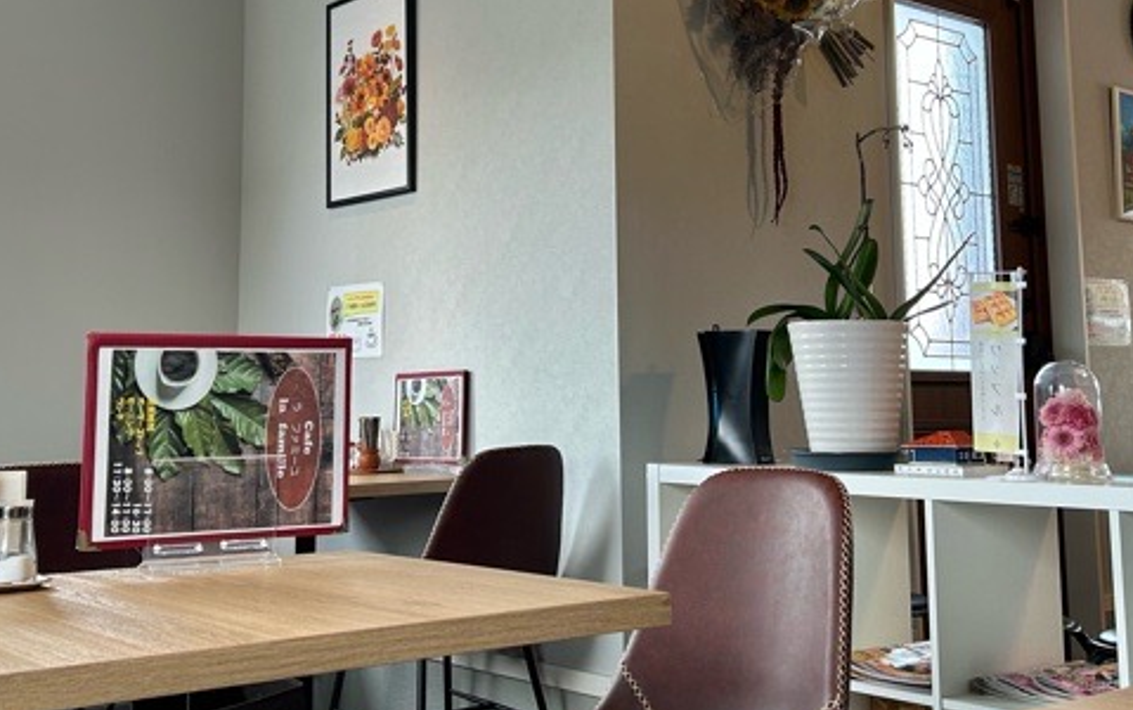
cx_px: 556
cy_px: 206
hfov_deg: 43.5
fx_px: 1421
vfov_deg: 27.8
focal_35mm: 46
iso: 64
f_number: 1.5
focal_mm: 5.7
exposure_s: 1/120
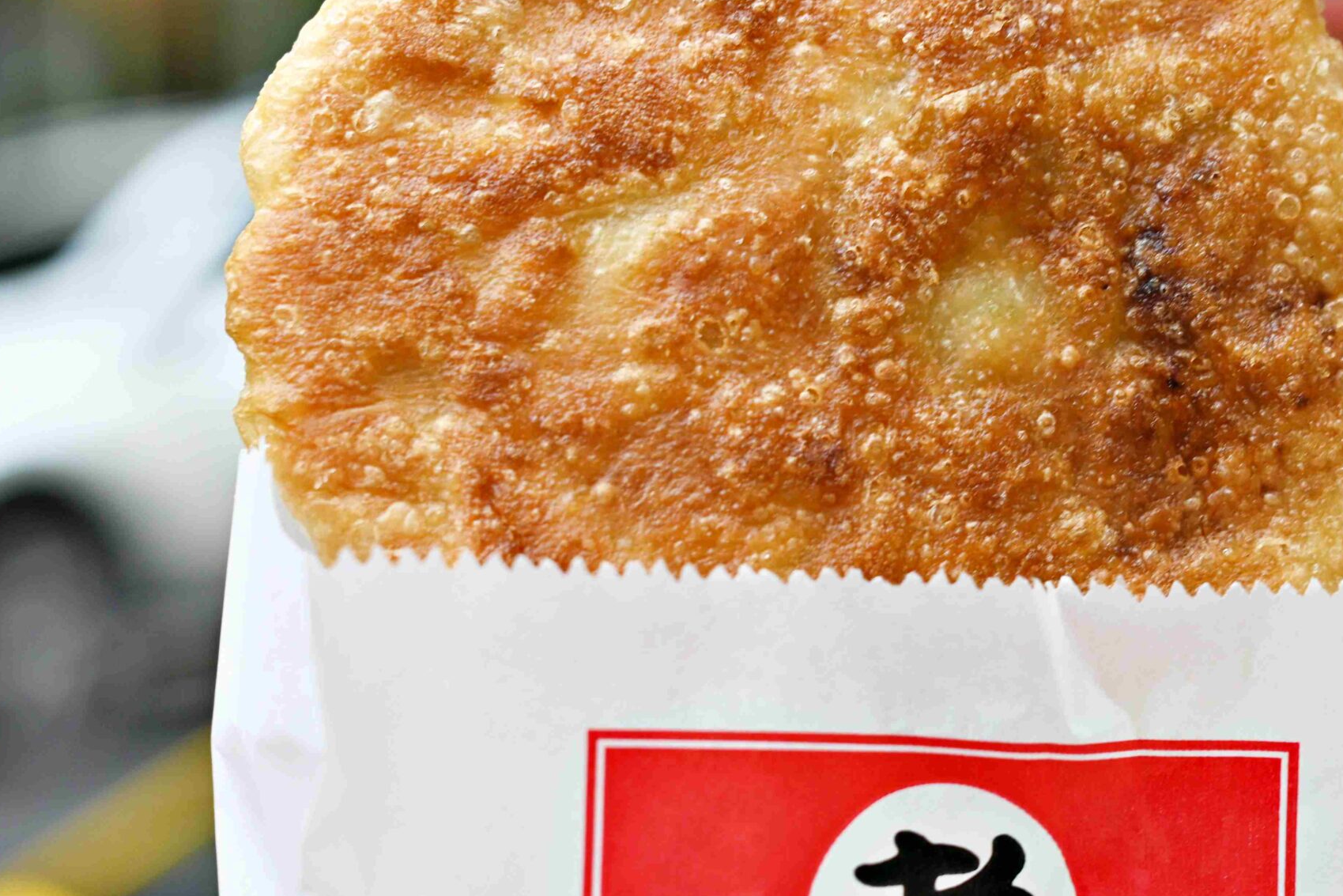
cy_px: 352
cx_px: 891
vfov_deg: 12.1
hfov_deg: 18.1
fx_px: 4216
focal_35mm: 113
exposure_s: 1/160
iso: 100
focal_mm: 50
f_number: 3.2
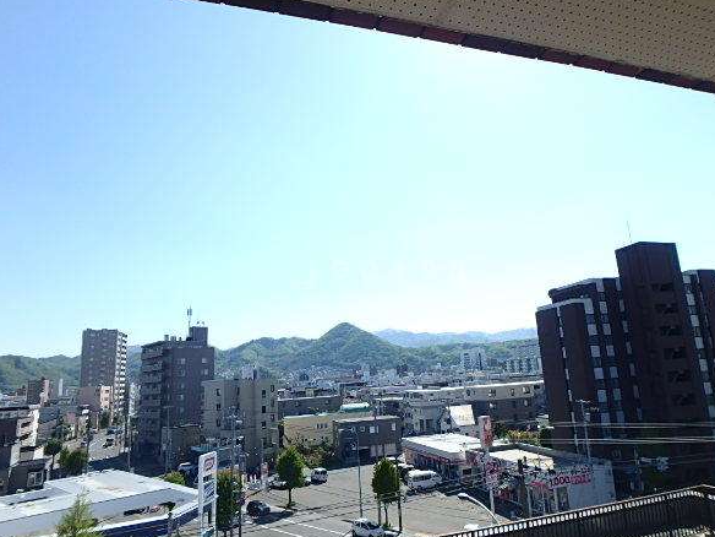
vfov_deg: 58.9
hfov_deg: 73.8
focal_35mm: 23
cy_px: 270
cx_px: 388
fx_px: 475
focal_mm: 3.7
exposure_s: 1/800
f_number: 3.5
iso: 125
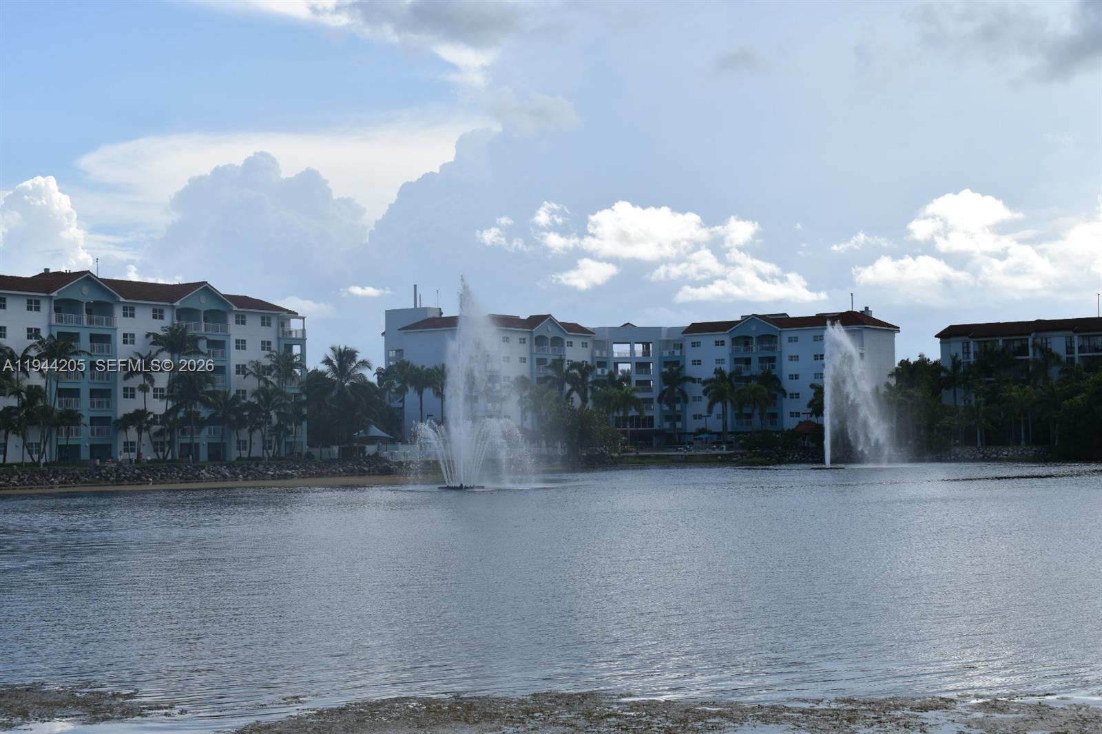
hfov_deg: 35.1
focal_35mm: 57
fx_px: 1744
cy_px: 367
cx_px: 551
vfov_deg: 23.8
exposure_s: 1/320
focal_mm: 38
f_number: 9
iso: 100
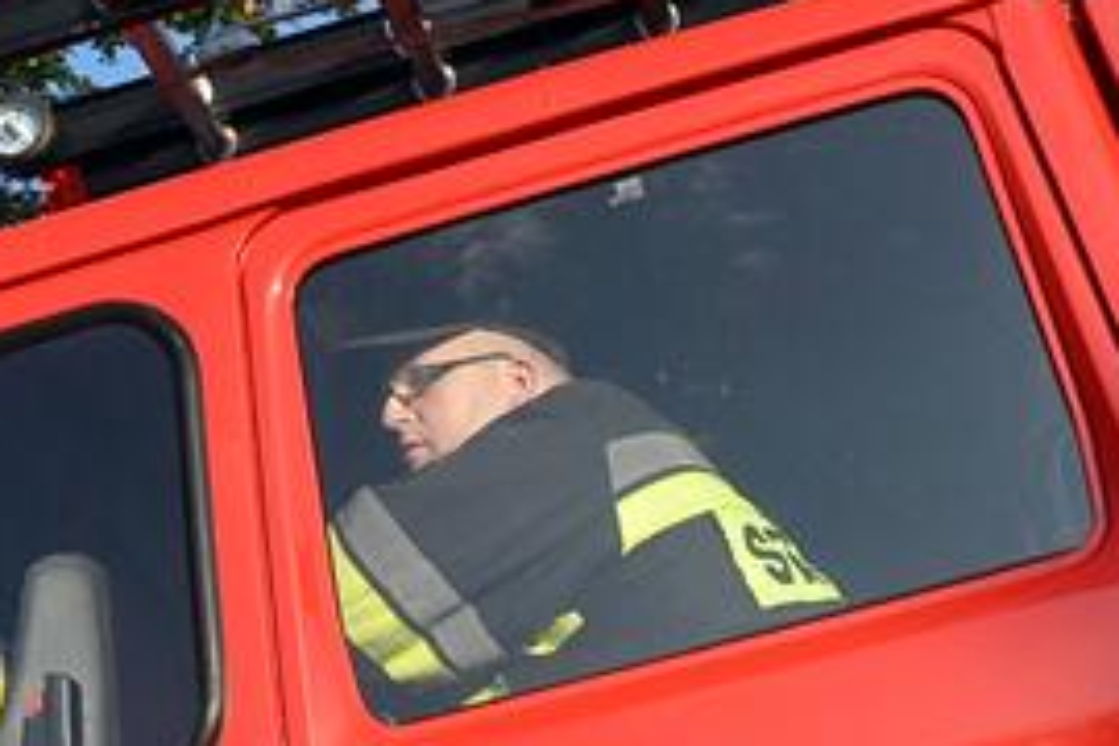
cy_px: 993
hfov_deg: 23.8
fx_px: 2642
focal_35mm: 85
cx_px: 394
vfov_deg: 15.3
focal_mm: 18
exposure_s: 1/640
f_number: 13
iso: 800
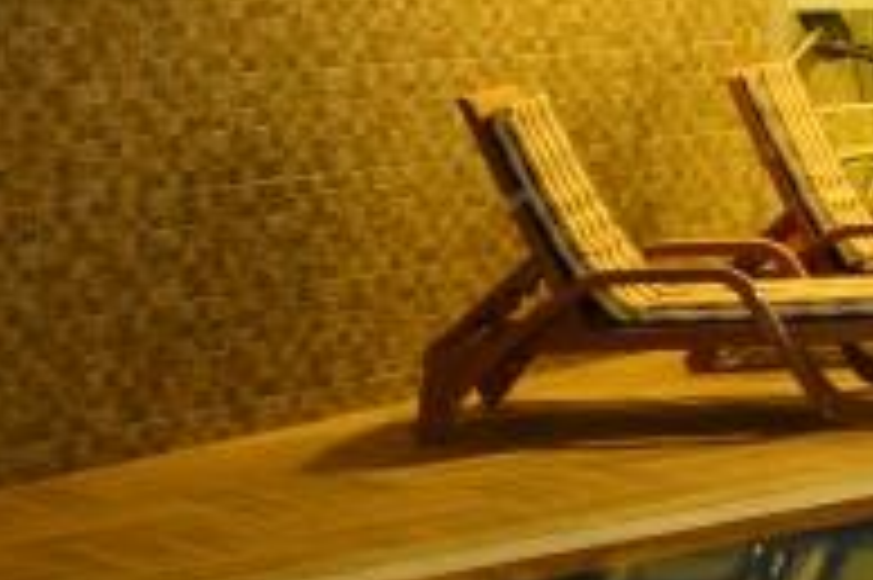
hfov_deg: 12.4
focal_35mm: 127
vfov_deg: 10.6
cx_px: 2138
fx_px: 3077
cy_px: -164
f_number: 5.6
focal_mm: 24
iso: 100
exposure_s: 1/1.3
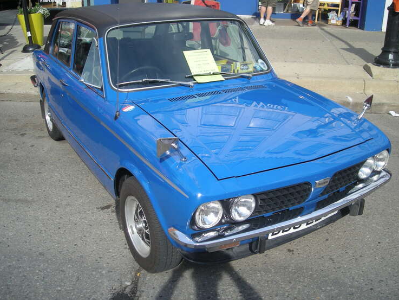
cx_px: 207
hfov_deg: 49.0
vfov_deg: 37.7
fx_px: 438
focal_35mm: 38
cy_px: 139
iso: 50
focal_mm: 5.7
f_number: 5.7
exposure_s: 1/126
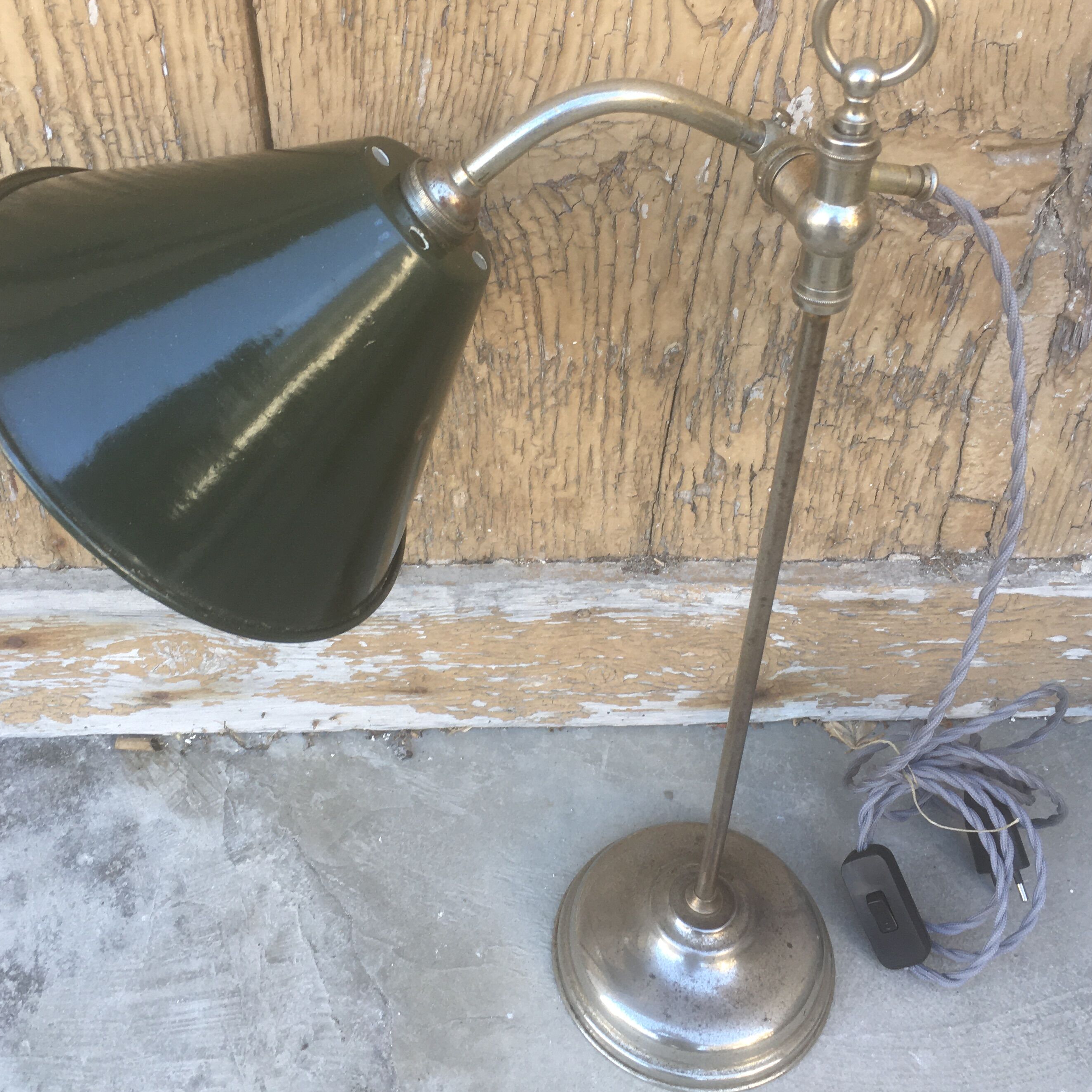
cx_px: 544
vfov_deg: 42.7
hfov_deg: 42.8
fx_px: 1392
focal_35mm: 39
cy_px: 444
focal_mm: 4.15
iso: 25
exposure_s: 1/50
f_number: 2.2
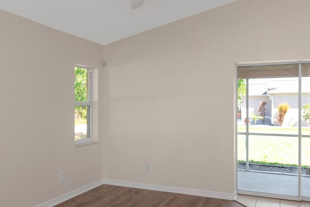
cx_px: 143
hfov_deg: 55.7
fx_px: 293
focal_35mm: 34
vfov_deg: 38.9
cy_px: 106
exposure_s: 1/80
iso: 250
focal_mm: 19
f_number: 8
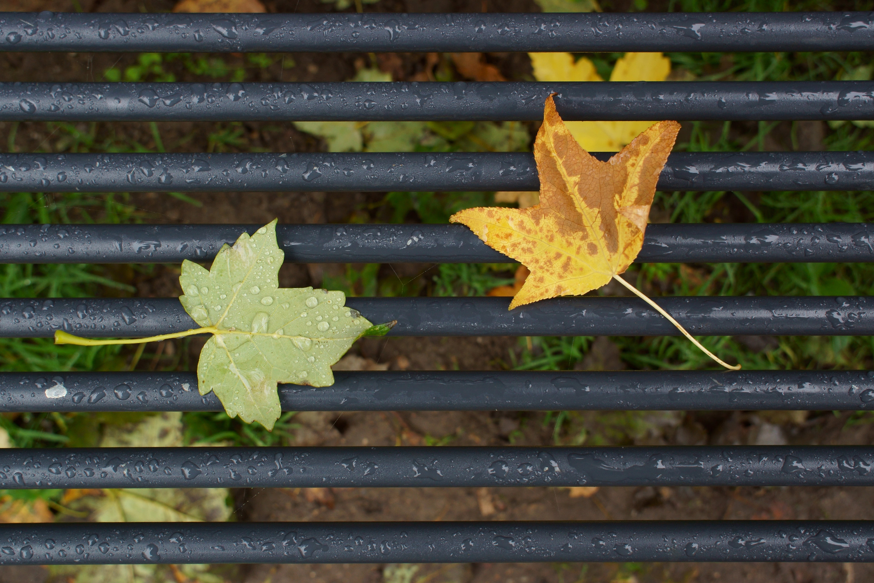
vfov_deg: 36.9
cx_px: 437
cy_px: 292
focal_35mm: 36
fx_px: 874
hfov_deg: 53.1
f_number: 5.6
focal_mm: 24
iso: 250
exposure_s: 1/40
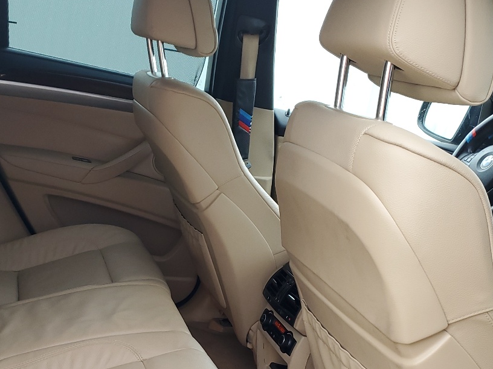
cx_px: 160
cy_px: 261
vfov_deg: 28.3
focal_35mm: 51
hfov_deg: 37.0
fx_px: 726
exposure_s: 1/60.2
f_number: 1.5
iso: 58
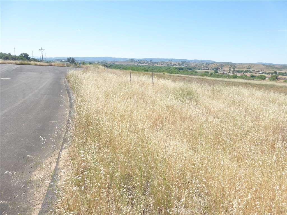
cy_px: 108
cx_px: 144
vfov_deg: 56.8
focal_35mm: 24
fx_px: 199
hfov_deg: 71.6
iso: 100
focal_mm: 4.3
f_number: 4
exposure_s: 1/640
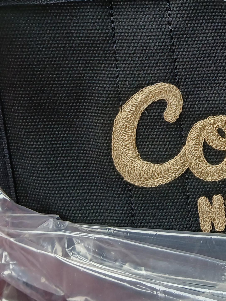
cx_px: 231
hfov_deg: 19.5
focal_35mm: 73
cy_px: 35
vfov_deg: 25.9
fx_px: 635
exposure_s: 1/60
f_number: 1.8
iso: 25
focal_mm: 3.98
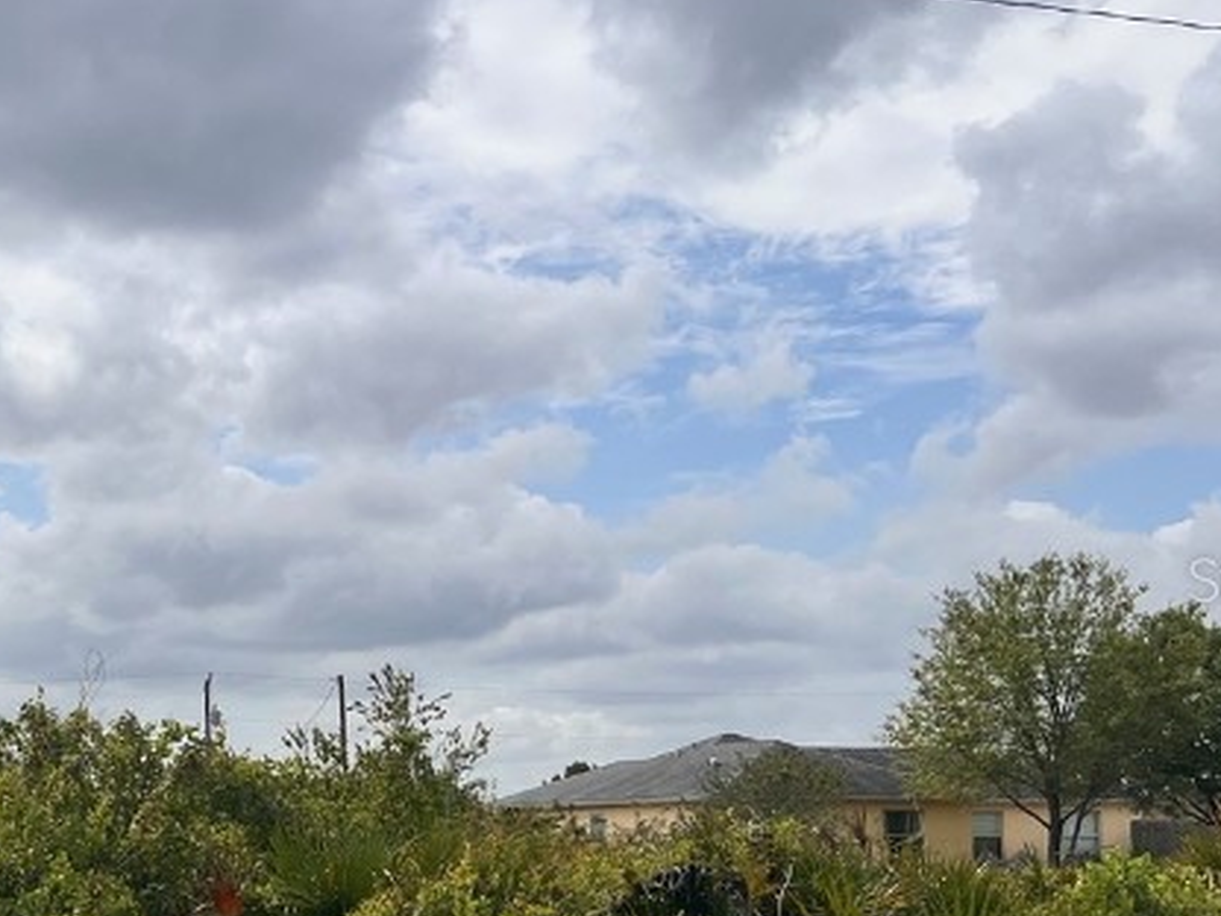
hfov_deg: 28.2
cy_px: 578
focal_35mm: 64
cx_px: -38
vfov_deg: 22.9
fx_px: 2257
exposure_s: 1/9434
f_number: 1.5
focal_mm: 5.7
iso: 50
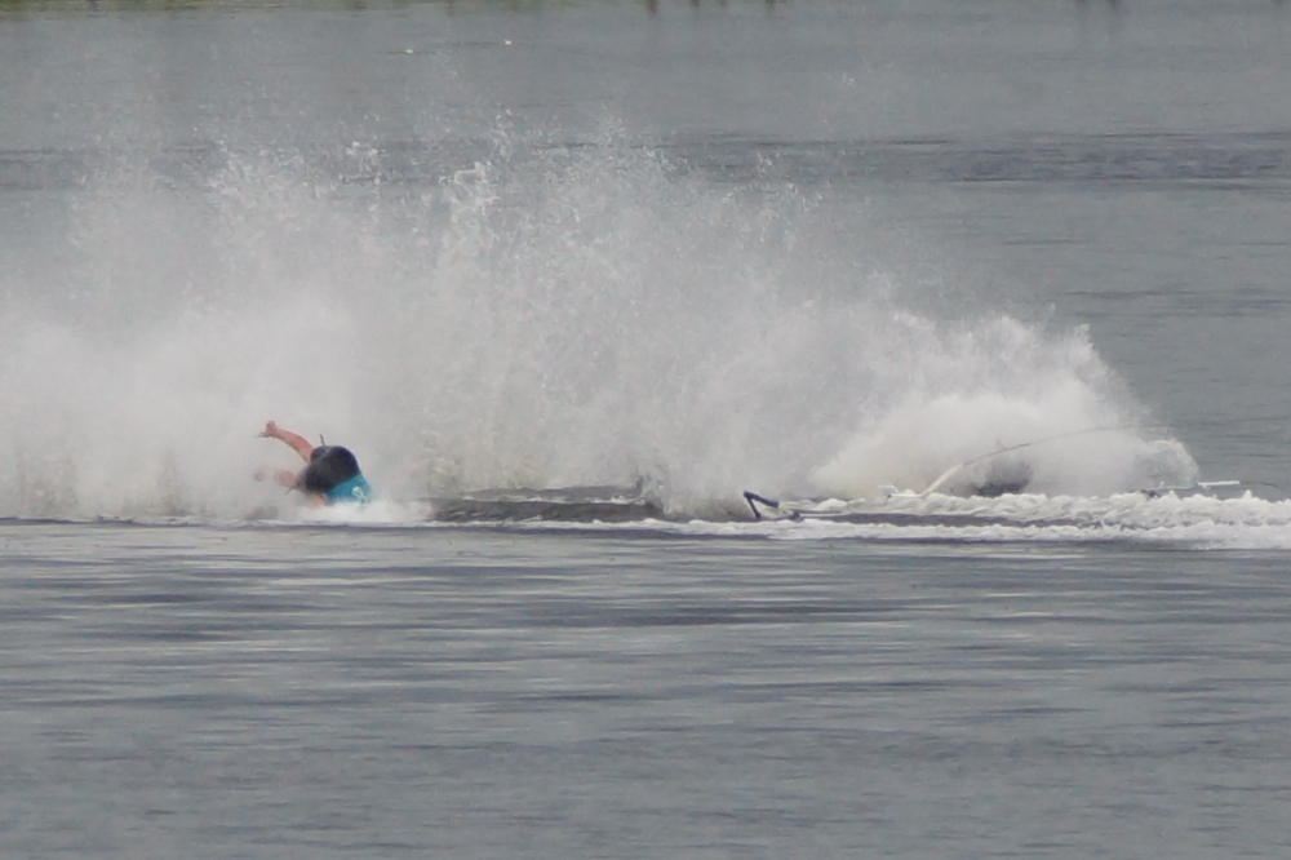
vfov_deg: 3.7
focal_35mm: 375
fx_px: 13443
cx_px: 646
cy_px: 430
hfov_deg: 5.5
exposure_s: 1/400
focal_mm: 250
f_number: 6.3
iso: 400
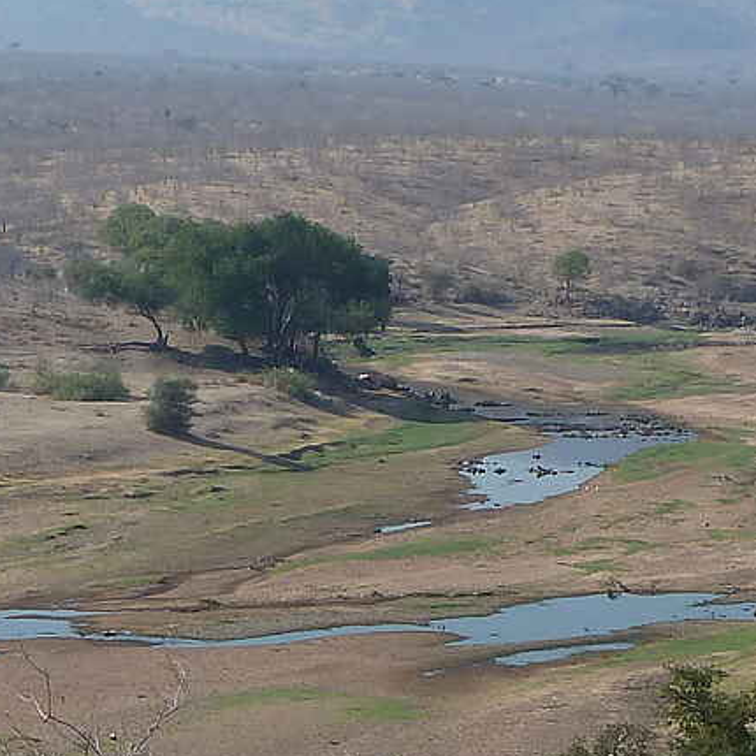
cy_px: 710
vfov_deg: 11.0
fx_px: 3904
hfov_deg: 11.0
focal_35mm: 158
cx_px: 178
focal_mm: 6.5
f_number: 4.5
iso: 80
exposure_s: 1/500
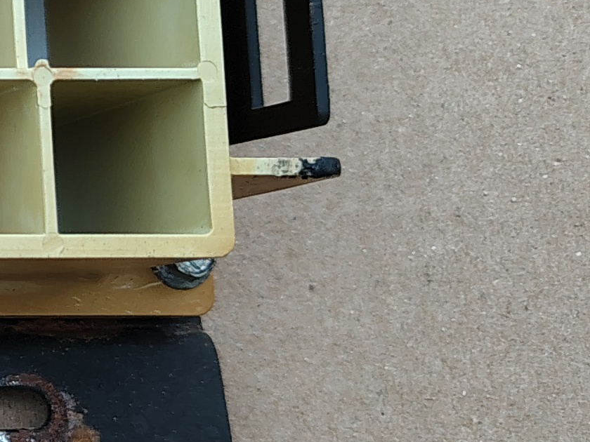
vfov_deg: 12.6
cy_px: 58
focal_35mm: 117
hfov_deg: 13.5
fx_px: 1994
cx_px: -719
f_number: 1.8
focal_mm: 5.56
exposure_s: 1/100
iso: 128
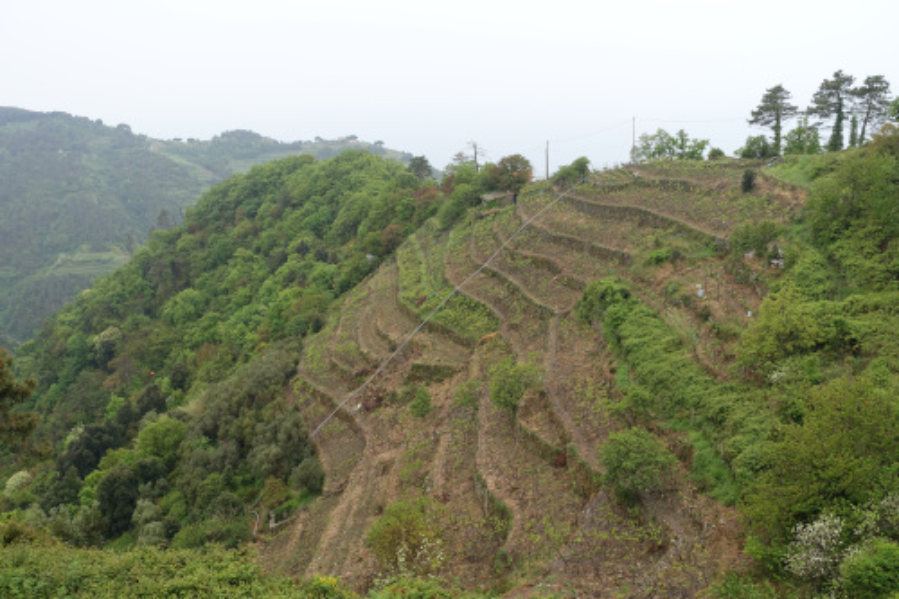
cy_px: 300
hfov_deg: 54.5
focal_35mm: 35
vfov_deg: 37.8
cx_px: 450
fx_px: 874
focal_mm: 12.99
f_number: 5.6
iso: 125
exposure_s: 1/100
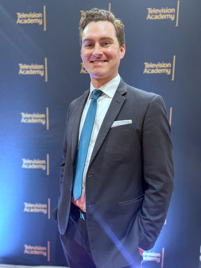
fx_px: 201
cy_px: 134
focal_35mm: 26
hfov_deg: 53.1
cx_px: 100
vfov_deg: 67.3
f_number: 1.6
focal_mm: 4.2
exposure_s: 1/60
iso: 400
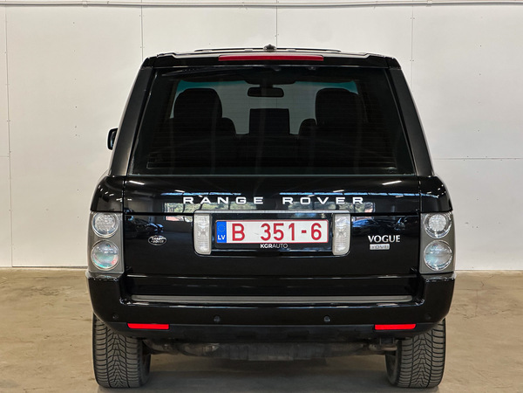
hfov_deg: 25.3
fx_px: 1163
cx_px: 262
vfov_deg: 19.1
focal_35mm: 77
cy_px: 196
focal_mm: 9
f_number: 2.8
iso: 160
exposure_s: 1/50
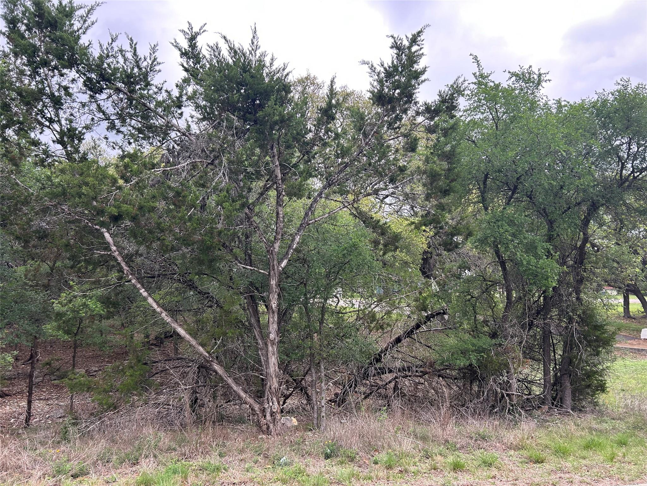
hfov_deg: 67.3
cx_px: 324
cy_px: 243
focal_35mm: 26
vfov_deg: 53.1
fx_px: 486
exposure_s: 1/611
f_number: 1.5
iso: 50
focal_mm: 5.7
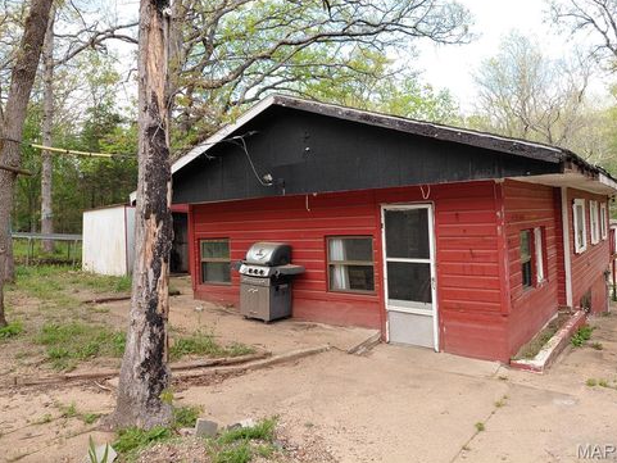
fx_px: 464
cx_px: 318
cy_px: 224
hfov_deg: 67.3
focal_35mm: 26
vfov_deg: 53.1
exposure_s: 1/412
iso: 50
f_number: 1.8
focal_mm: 4.69
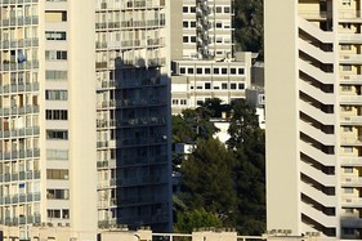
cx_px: -608
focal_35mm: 1081
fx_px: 10863
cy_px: -237
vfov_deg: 1.3
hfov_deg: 1.9
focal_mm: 190
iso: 200
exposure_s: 1/640
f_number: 9
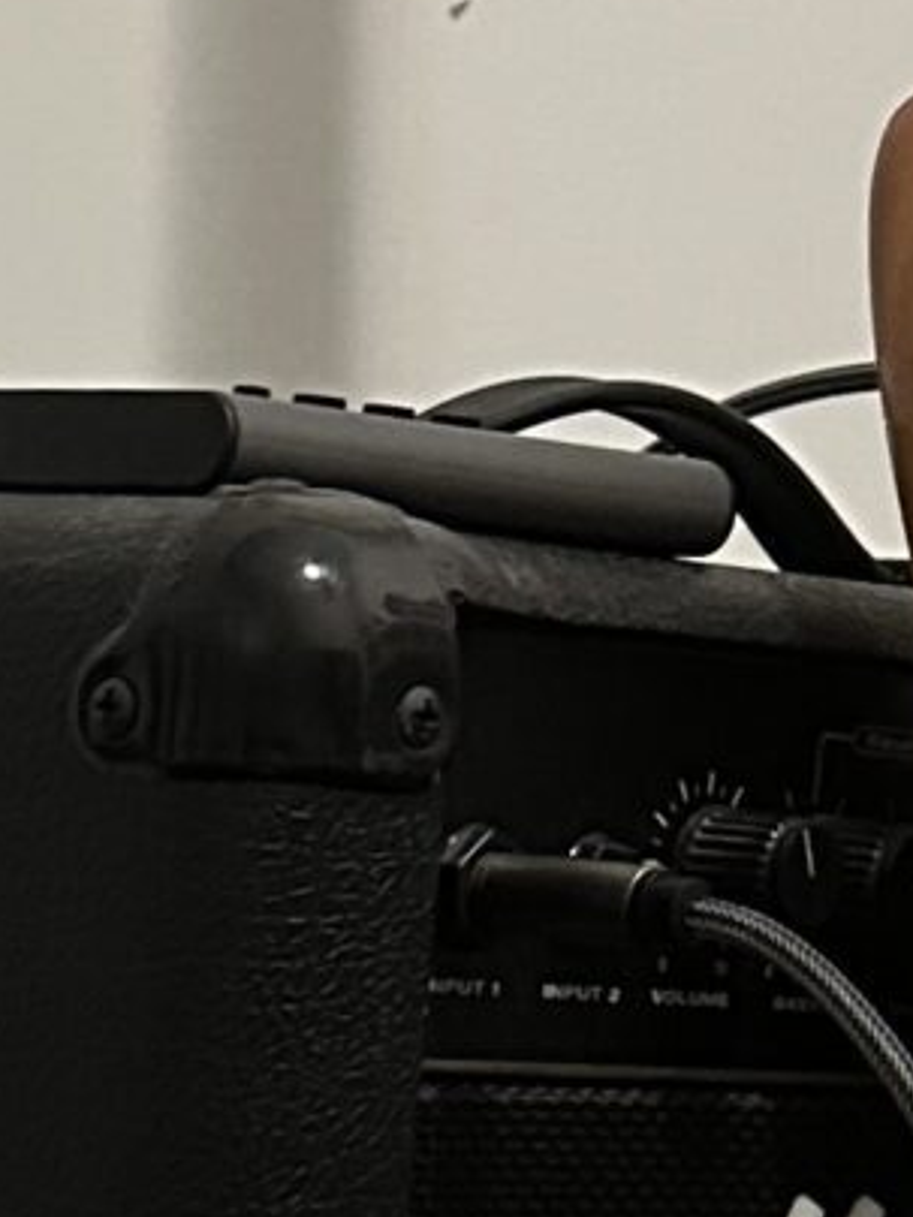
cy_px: 1449
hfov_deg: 9.7
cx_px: 78
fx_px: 5345
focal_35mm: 152
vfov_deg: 12.7
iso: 800
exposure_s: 1/25
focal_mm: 6.86
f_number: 1.78
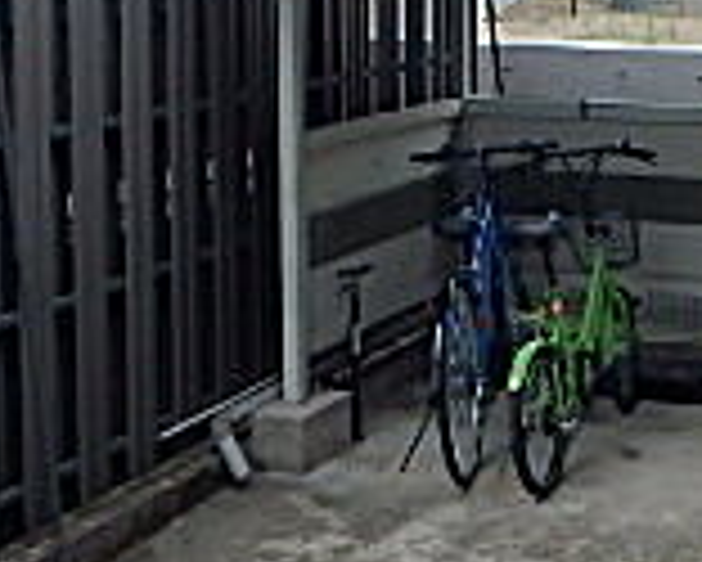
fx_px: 1746
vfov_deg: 18.2
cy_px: 148
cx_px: 693
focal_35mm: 84
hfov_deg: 21.9
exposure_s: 1/640
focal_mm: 3.7
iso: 125
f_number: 3.5
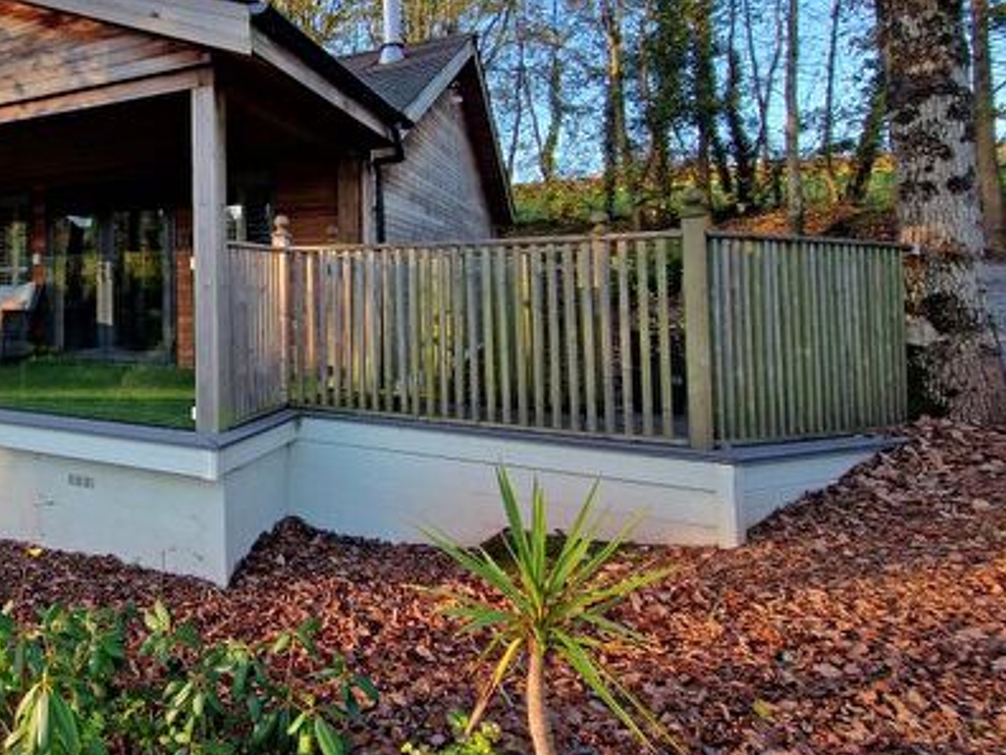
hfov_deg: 63.6
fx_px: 668
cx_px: 130
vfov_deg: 57.3
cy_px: 240
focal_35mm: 23
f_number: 2.2
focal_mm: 2.2
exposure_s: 1/253
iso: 50
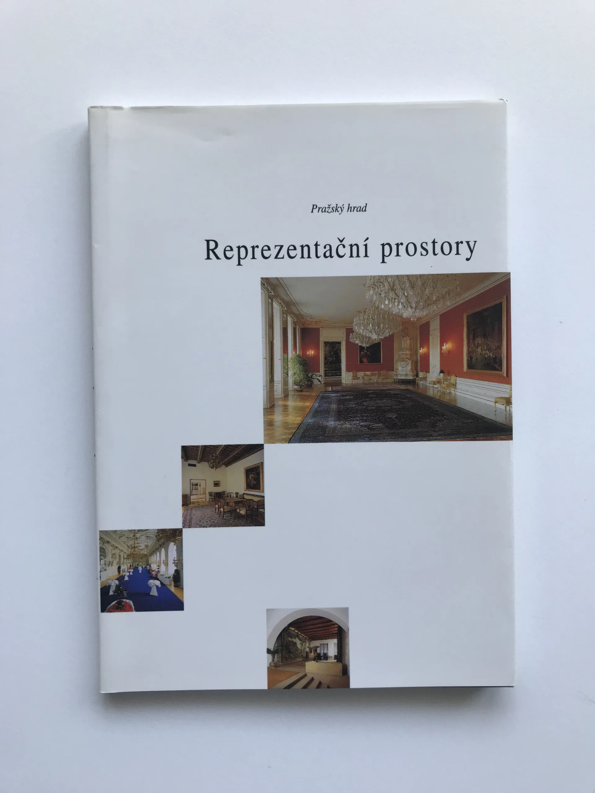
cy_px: 396
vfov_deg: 63.4
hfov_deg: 49.7
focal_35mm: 28
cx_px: 298
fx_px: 642
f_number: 1.8
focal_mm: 3.99
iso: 40
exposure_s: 1/100
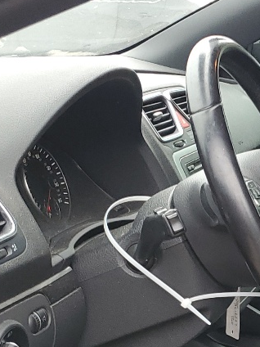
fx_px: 981
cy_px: 331
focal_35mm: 98
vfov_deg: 19.6
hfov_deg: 13.3
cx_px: 498
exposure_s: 1/120
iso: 53
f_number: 1.5
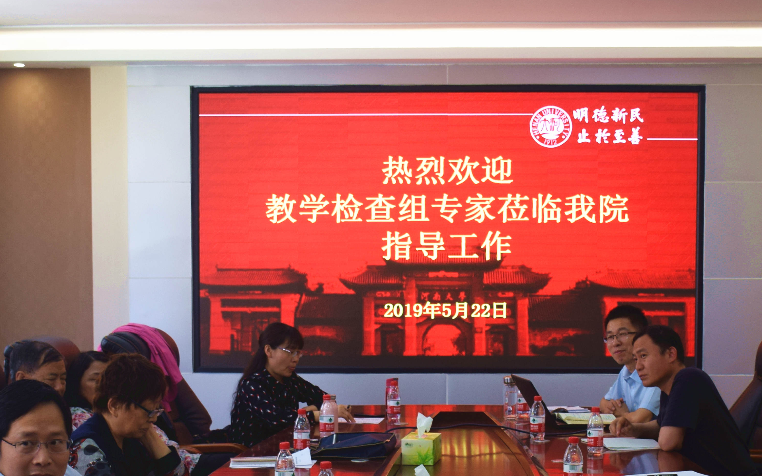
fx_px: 1475
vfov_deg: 18.3
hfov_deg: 28.9
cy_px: 341
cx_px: 437
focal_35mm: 71
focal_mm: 23
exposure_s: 1/90
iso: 400
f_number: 4.8
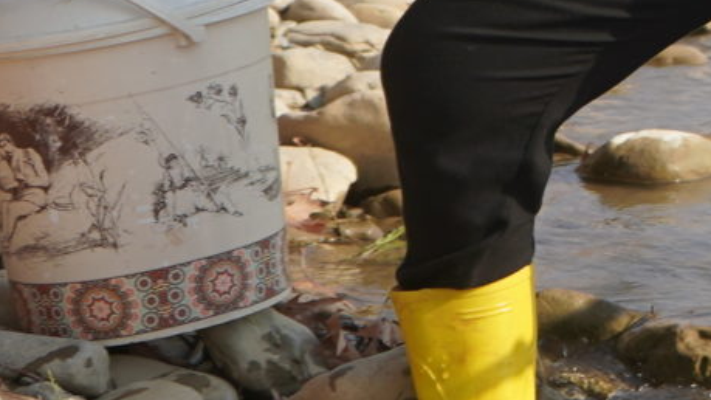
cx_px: 1484
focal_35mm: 216
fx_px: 4072
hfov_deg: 9.3
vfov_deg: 5.6
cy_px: -235
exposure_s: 1/640
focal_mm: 37
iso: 100
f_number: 4.5
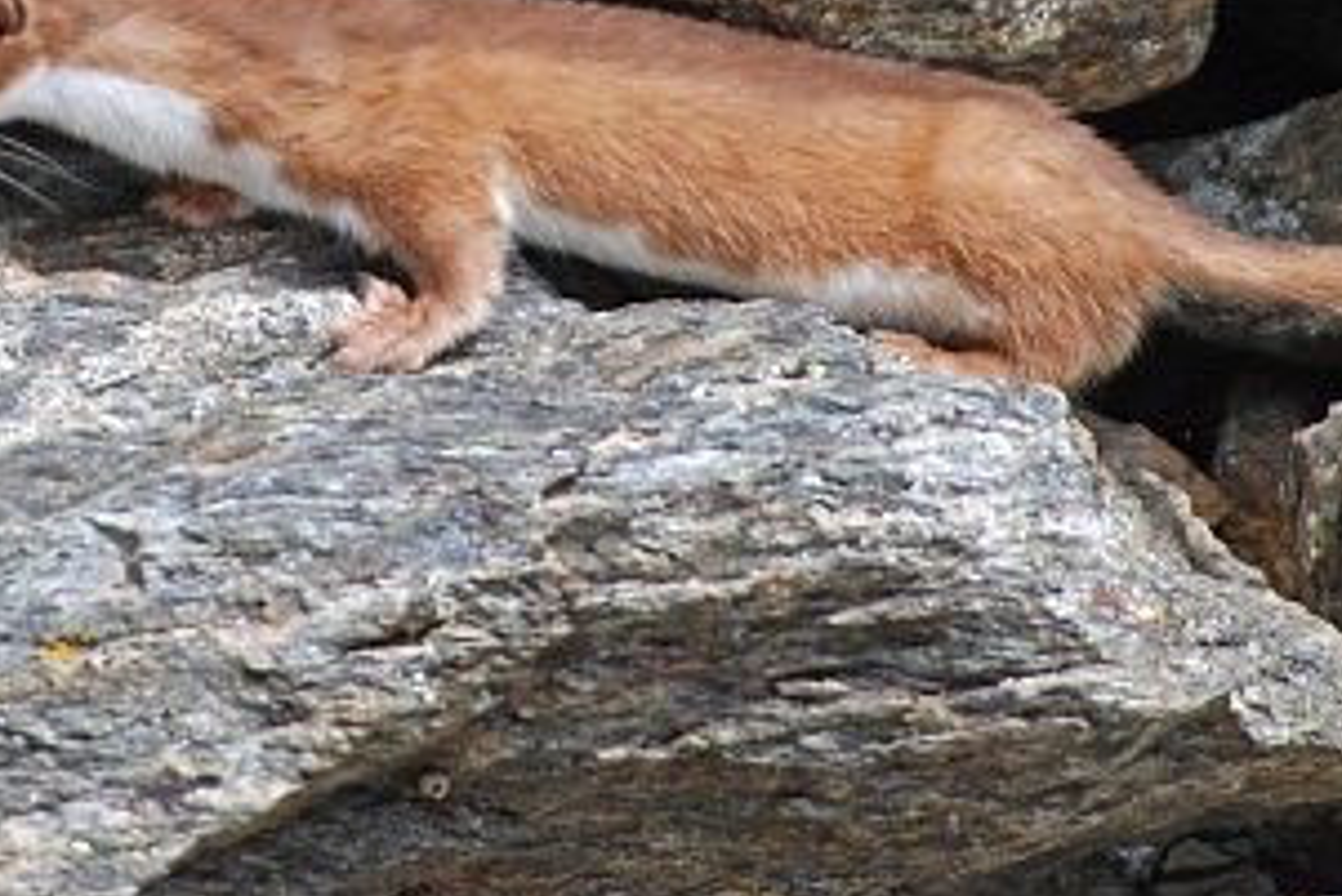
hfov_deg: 2.3
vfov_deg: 1.5
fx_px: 33453
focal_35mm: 897
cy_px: 58
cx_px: 437
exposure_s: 1/800
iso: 400
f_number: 6.3
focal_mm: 300
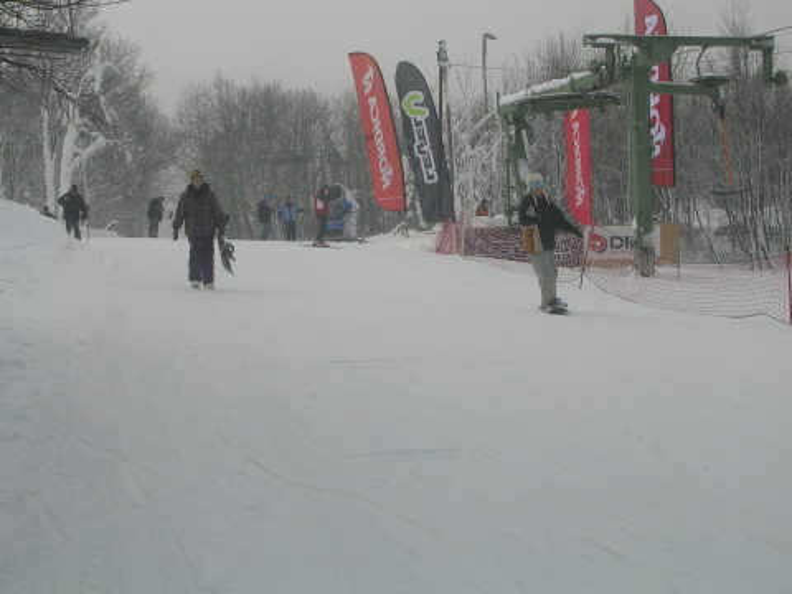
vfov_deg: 21.9
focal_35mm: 67
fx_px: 1533
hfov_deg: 29.0
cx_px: 396
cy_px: 297
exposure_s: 1/736
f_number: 3.6
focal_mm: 10.2
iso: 50
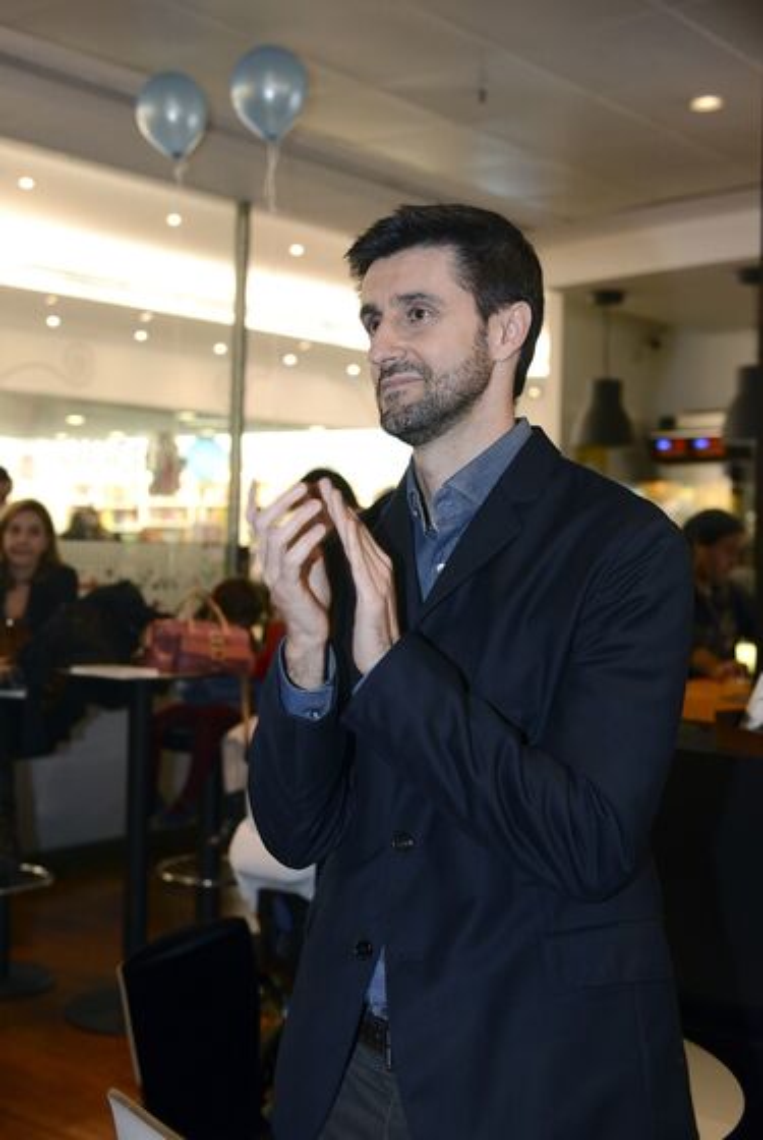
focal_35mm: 42
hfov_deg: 32.0
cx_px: 382
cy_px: 570
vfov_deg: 46.3
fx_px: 1331
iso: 1250
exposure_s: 1/60
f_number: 3.5
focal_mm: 42
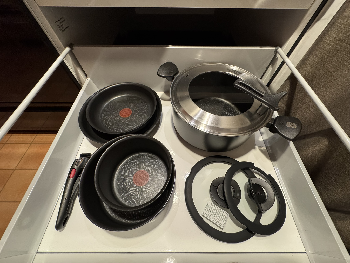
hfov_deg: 102.1
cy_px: 132
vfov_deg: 85.7
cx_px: 175
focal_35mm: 14
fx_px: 142
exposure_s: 1/50
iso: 640
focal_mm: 2.22
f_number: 2.2
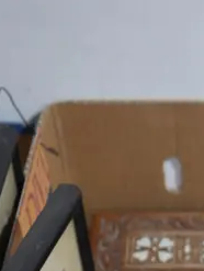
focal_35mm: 116
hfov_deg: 12.2
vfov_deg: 15.5
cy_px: 417
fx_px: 909
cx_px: 310
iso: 800
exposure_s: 1/60
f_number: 3.5
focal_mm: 14
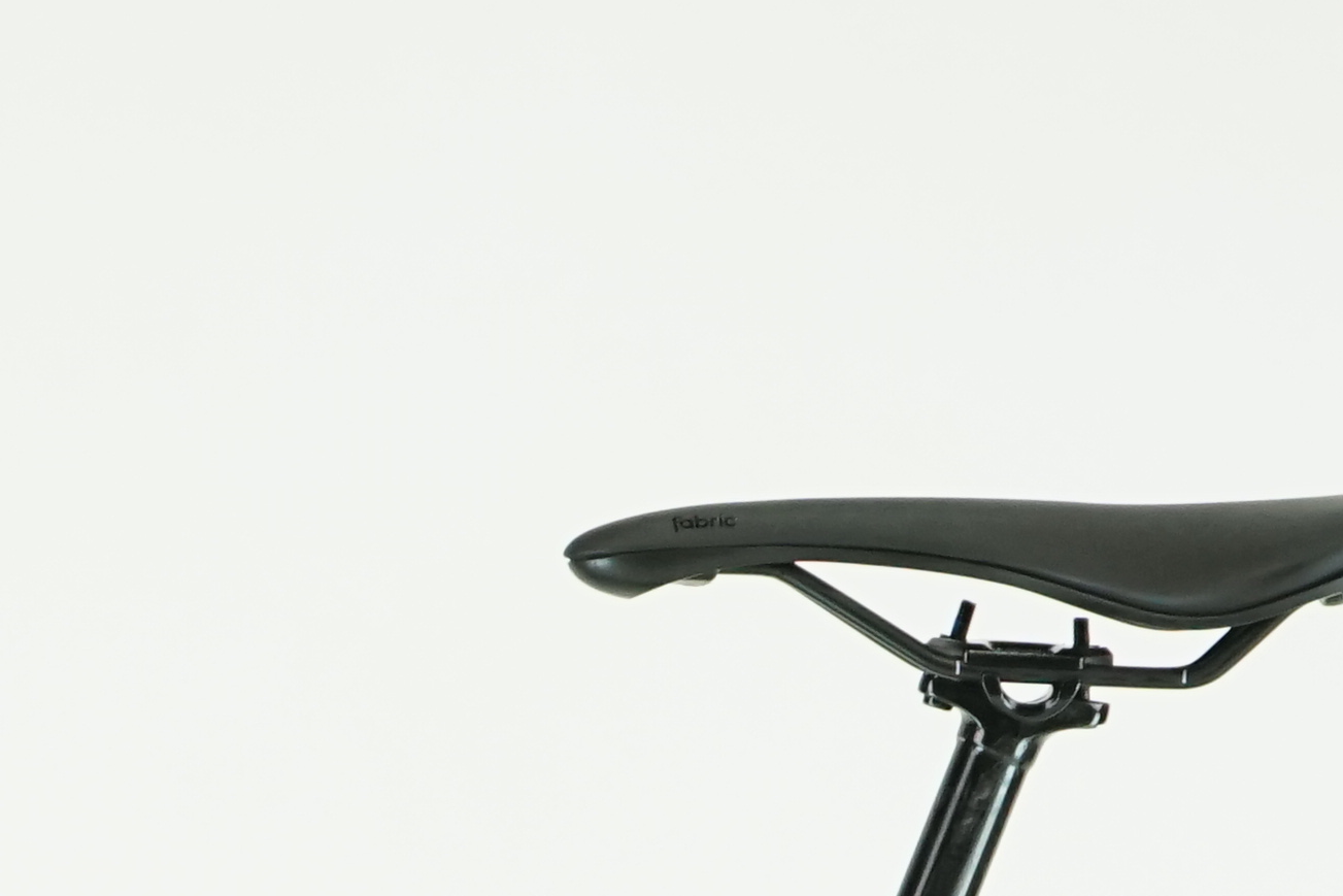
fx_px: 9103
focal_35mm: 244
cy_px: 1951
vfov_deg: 5.5
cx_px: -41
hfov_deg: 8.4
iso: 1600
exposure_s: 1/200
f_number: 5.6
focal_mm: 53
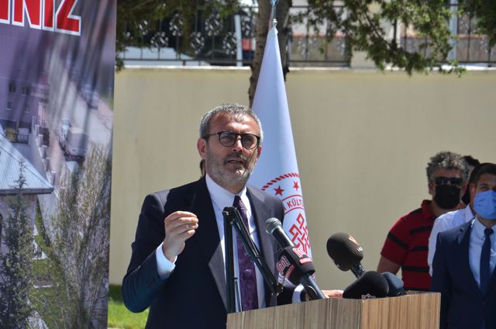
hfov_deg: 13.1
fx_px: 2166
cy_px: 164
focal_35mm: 158
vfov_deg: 8.7
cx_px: 248
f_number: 9
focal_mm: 105
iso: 500
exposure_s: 1/1250
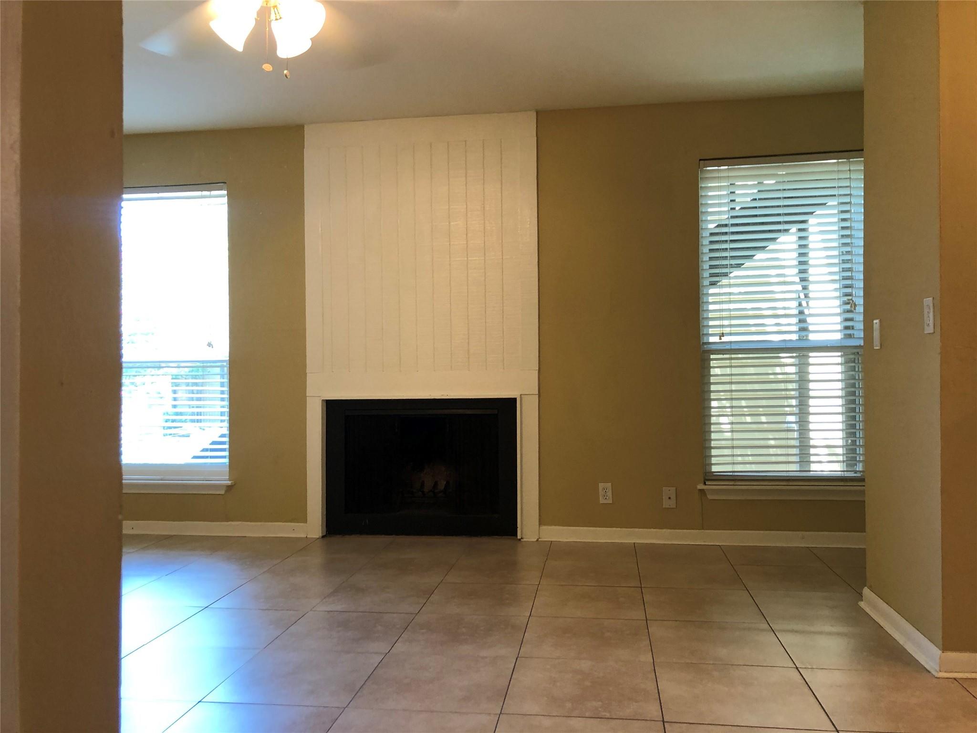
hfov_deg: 63.4
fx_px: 790
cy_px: 366
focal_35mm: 28
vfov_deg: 49.7
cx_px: 488
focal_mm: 3.99
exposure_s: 1/20
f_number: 1.8
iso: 40
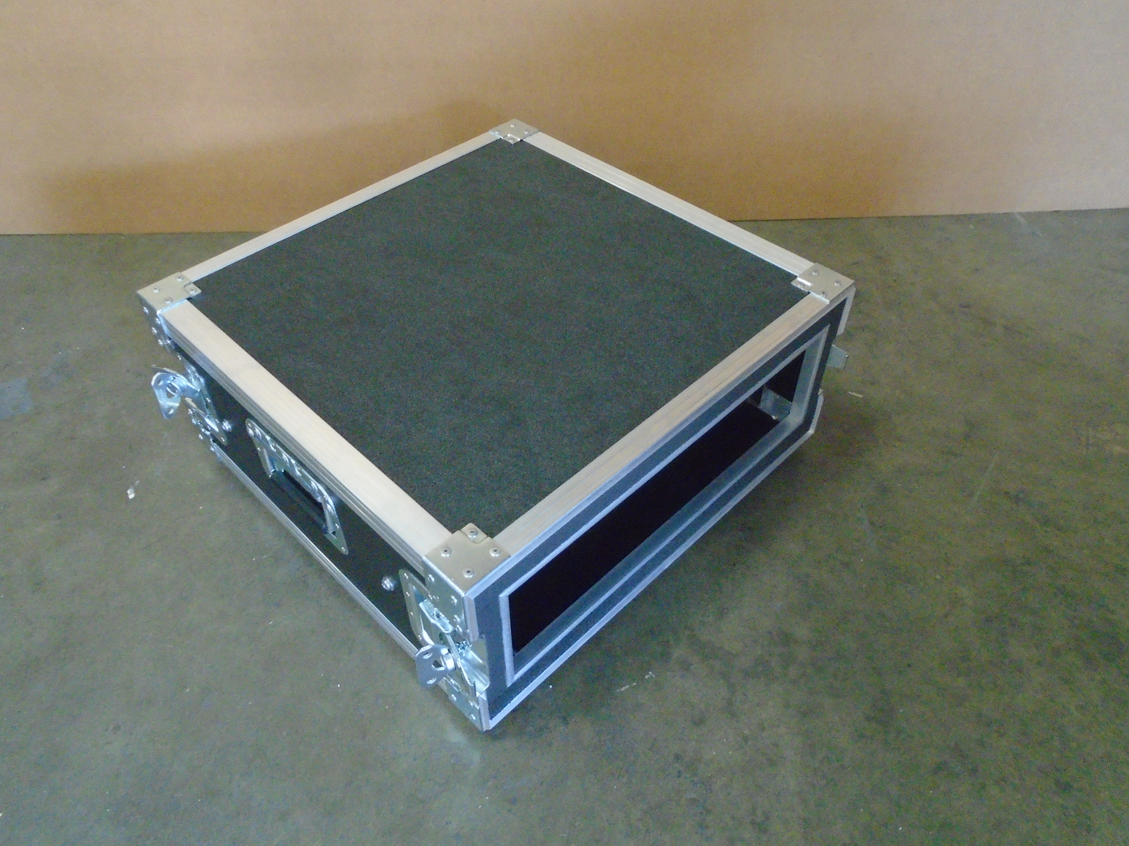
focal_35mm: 26
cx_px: 564
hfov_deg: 67.3
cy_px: 423
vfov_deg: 53.1
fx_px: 848
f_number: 3.2
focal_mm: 4.6
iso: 800
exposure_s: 1/40
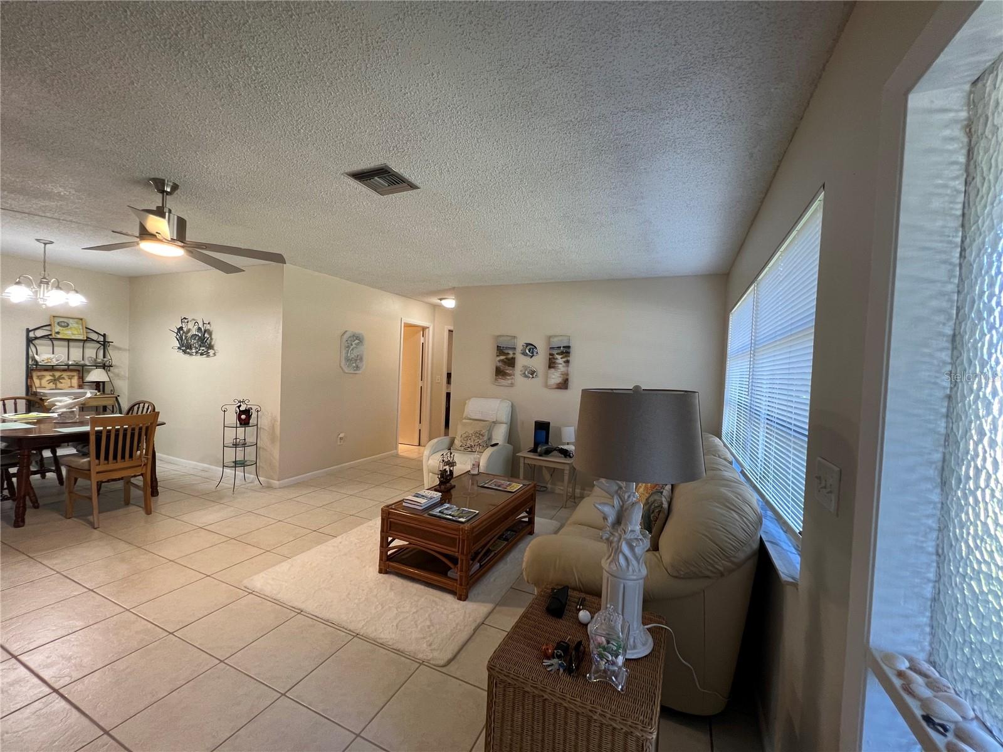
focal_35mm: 13
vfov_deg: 89.9
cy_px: 376
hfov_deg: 106.2
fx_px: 377
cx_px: 502
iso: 125
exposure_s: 1/60
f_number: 1.8
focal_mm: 1.57
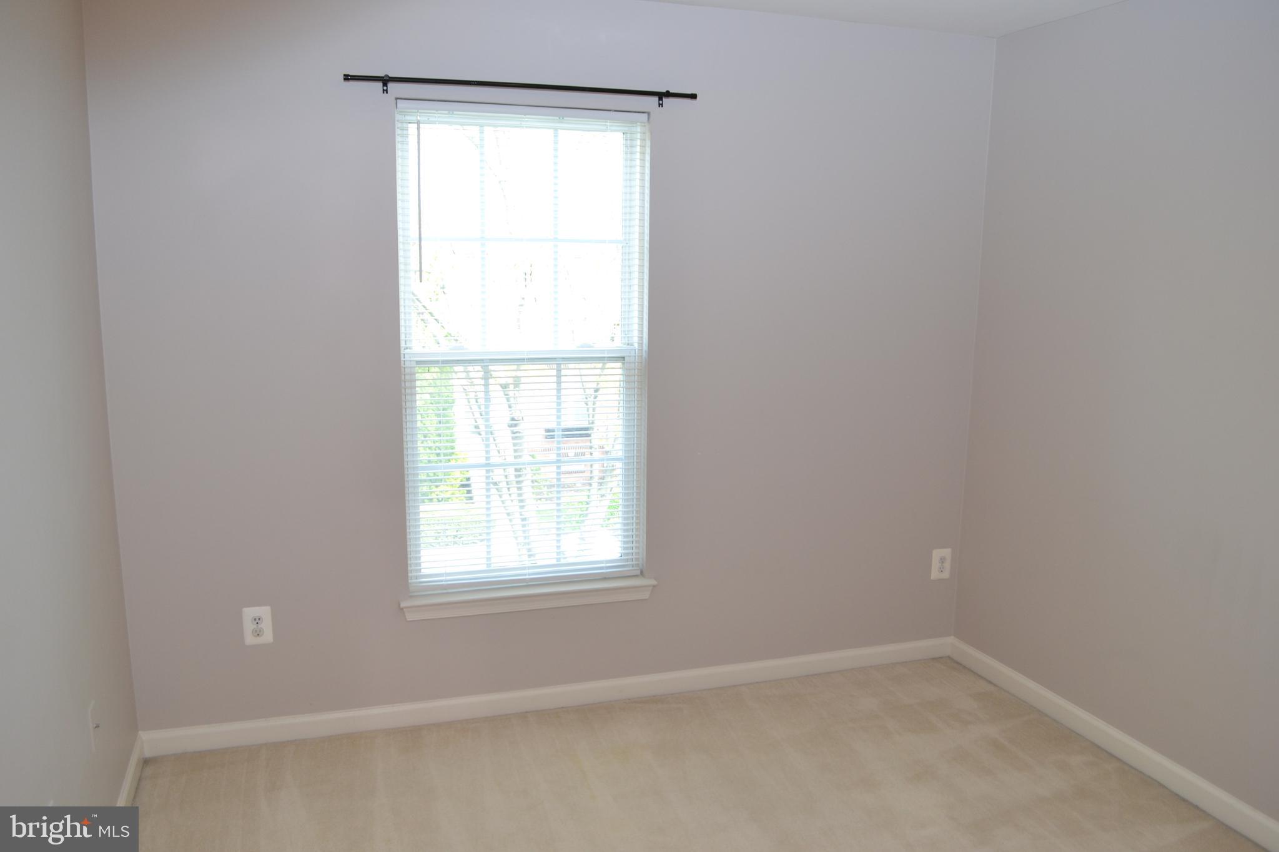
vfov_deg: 47.9
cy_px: 426
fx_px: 959
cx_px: 640
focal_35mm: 27
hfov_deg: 67.4
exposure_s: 1/80
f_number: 4.5
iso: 400
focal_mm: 18
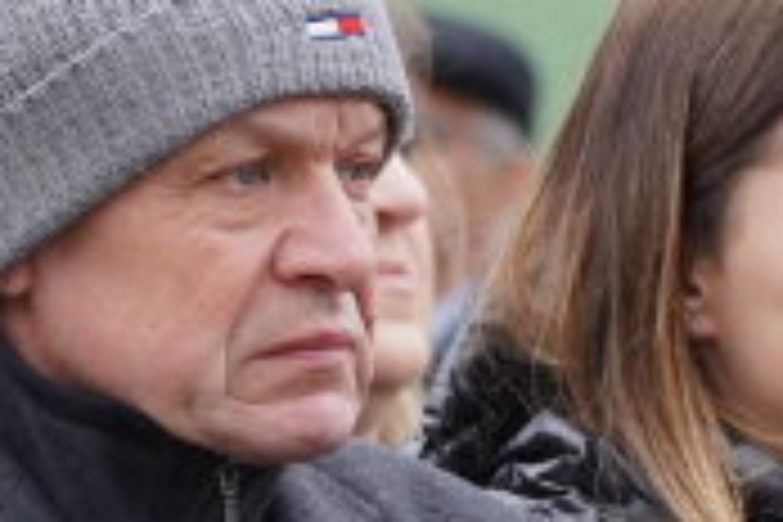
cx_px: 783
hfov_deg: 2.6
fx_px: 17094
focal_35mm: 786
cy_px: 1015
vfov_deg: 1.7
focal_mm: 105
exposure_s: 1/100
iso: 250
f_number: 4
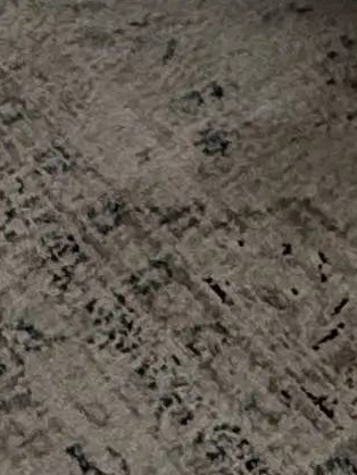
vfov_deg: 9.8
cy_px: -1072
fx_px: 1854
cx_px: 587
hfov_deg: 10.5
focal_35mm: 135
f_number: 2.2
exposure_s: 1/120
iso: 200
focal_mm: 2.22
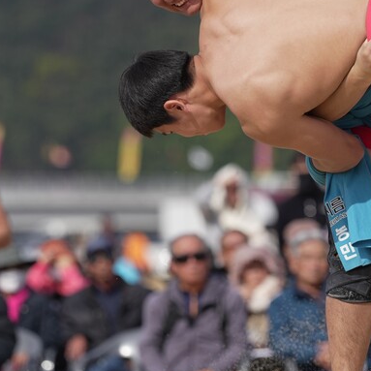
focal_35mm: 349
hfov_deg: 5.0
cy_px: 112
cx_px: 255
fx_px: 4232
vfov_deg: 5.0
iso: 250
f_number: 3.2
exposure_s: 1/5000
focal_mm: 164
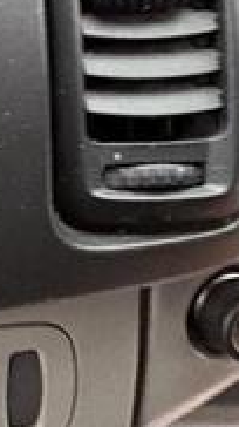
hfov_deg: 13.4
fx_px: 847
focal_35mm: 75
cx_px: -260
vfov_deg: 27.8
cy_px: 96
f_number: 2.2
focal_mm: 2.22
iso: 640
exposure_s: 1/60
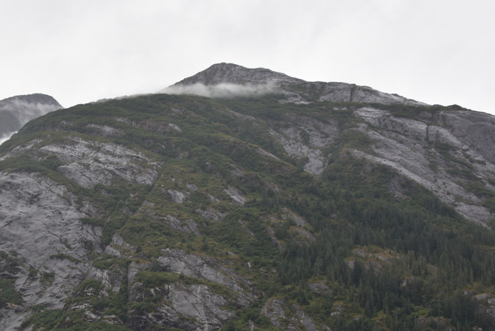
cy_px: 217
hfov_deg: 37.7
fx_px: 715
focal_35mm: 52
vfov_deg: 25.9
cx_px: 162
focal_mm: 28
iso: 100
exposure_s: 1/100
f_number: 5
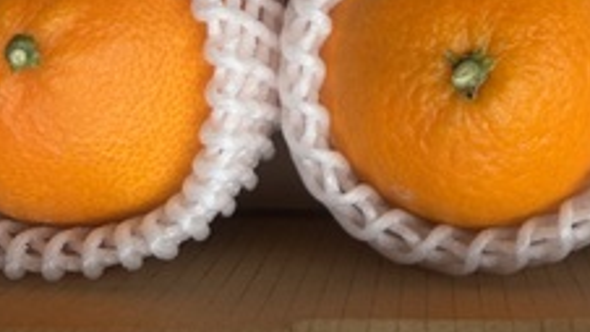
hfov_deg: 33.9
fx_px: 938
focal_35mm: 60
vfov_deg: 18.5
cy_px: -107
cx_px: 471
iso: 50
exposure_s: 1/1205
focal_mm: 5.96
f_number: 1.6
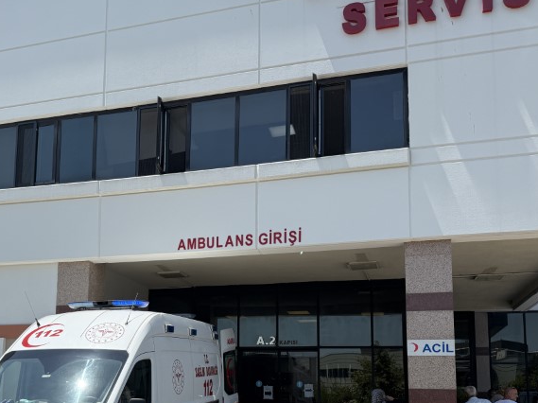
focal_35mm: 39
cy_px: 320
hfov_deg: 47.2
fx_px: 606
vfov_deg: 35.6
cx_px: 185
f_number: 1.78
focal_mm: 6.76
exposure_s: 1/6173
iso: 125
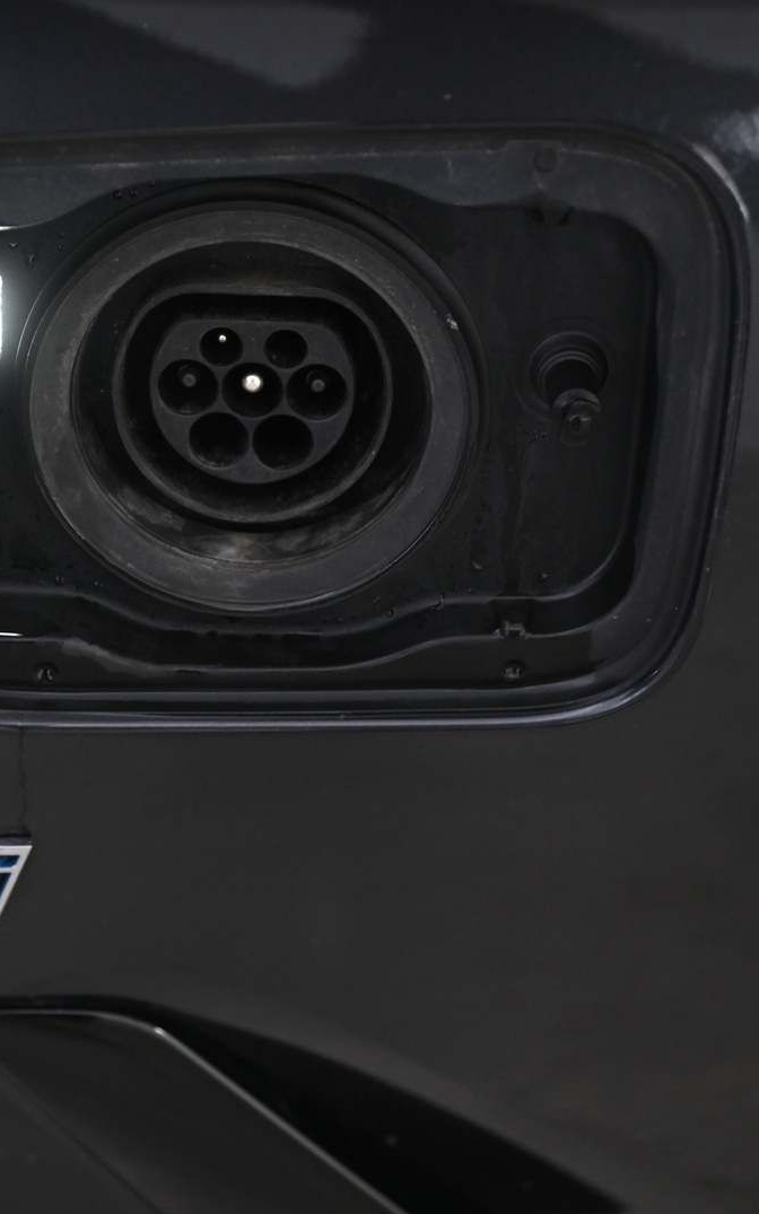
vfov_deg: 20.8
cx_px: 141
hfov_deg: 13.0
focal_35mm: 100
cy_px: 609
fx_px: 3309
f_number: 4
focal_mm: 65
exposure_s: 1/30
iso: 2000
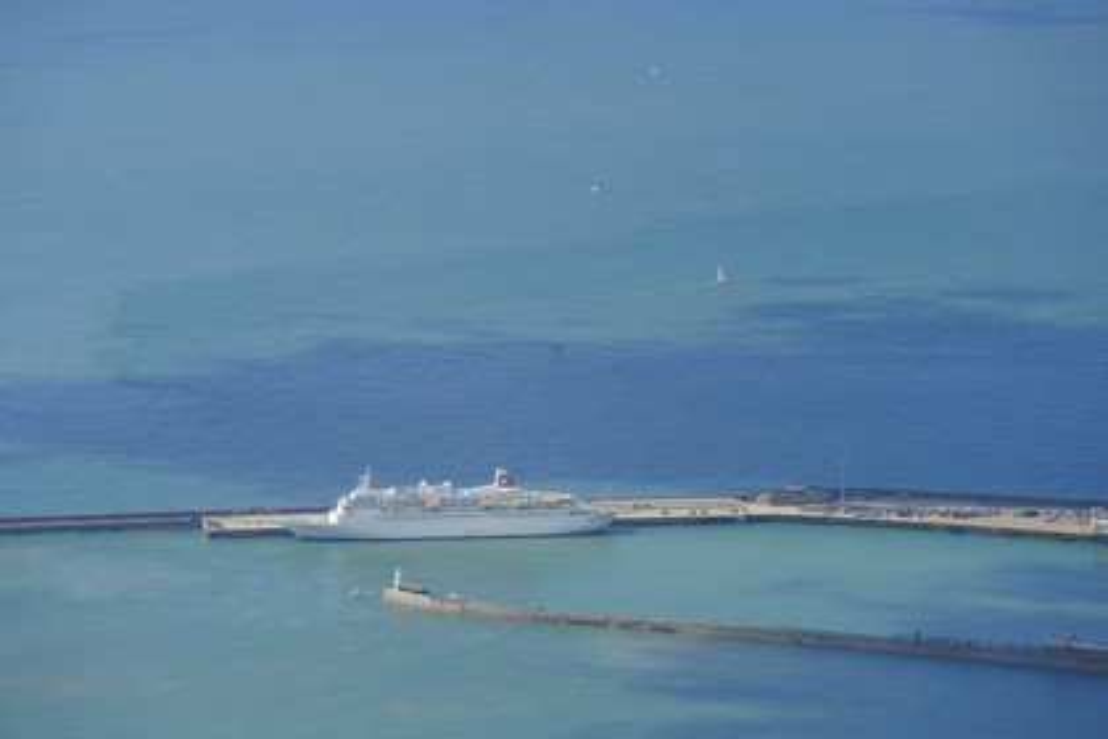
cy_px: 370
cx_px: 554
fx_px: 6155
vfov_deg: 6.9
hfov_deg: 10.3
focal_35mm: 200
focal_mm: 200
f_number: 7.1
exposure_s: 1/800
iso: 400
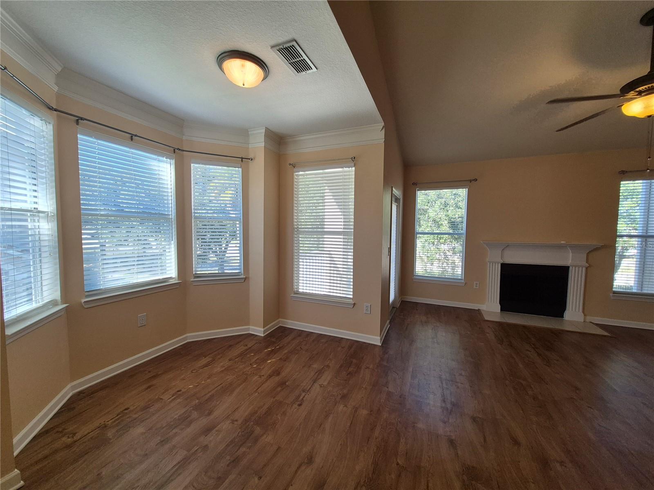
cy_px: 245
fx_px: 246
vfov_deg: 89.9
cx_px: 327
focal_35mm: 13
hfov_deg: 106.2
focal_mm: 1.74
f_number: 2.2
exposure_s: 1/120
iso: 50
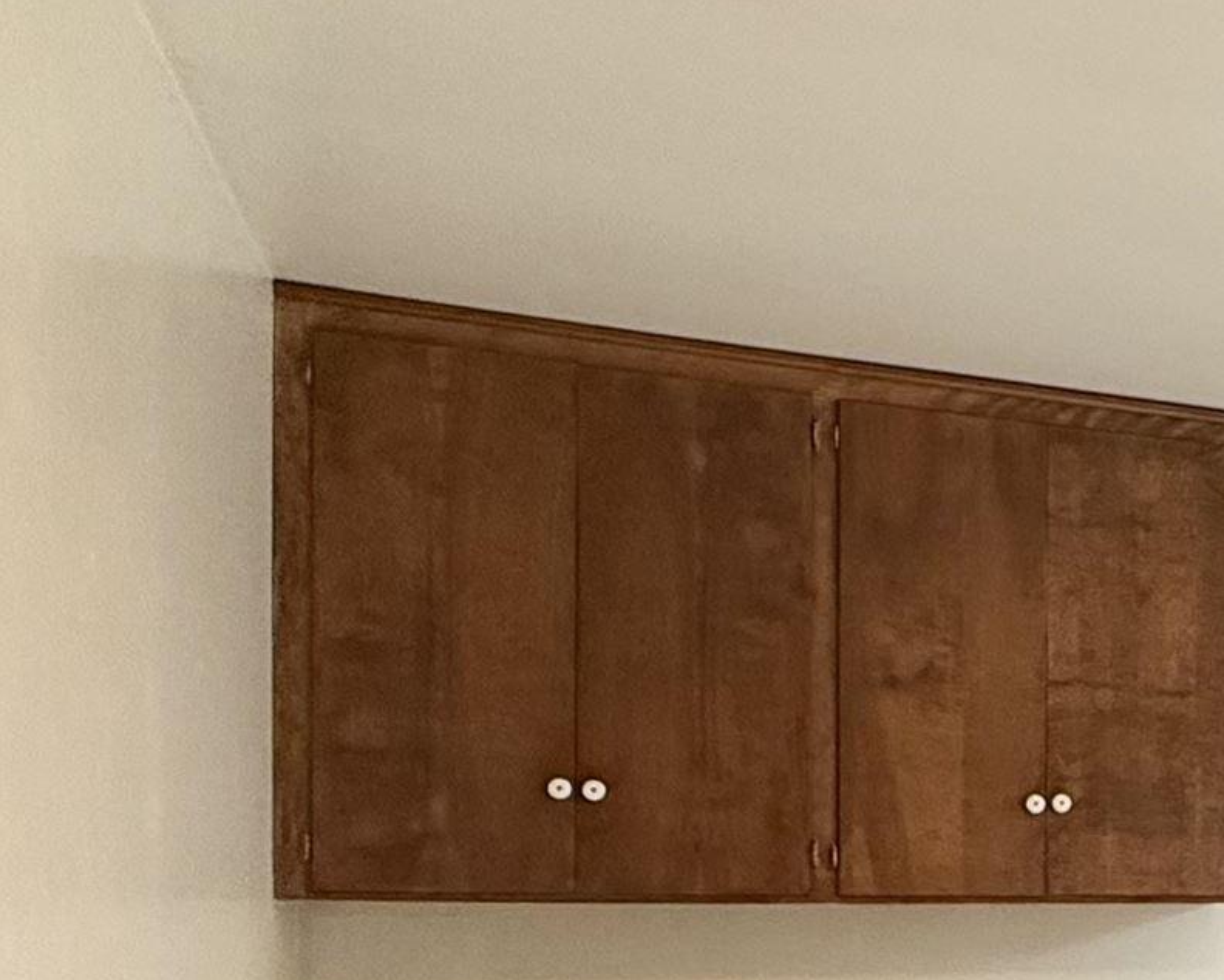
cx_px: 1706
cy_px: 924
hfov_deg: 27.5
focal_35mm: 53
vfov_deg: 27.4
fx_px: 1920
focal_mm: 2.22
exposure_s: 1/60
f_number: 2.2
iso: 320
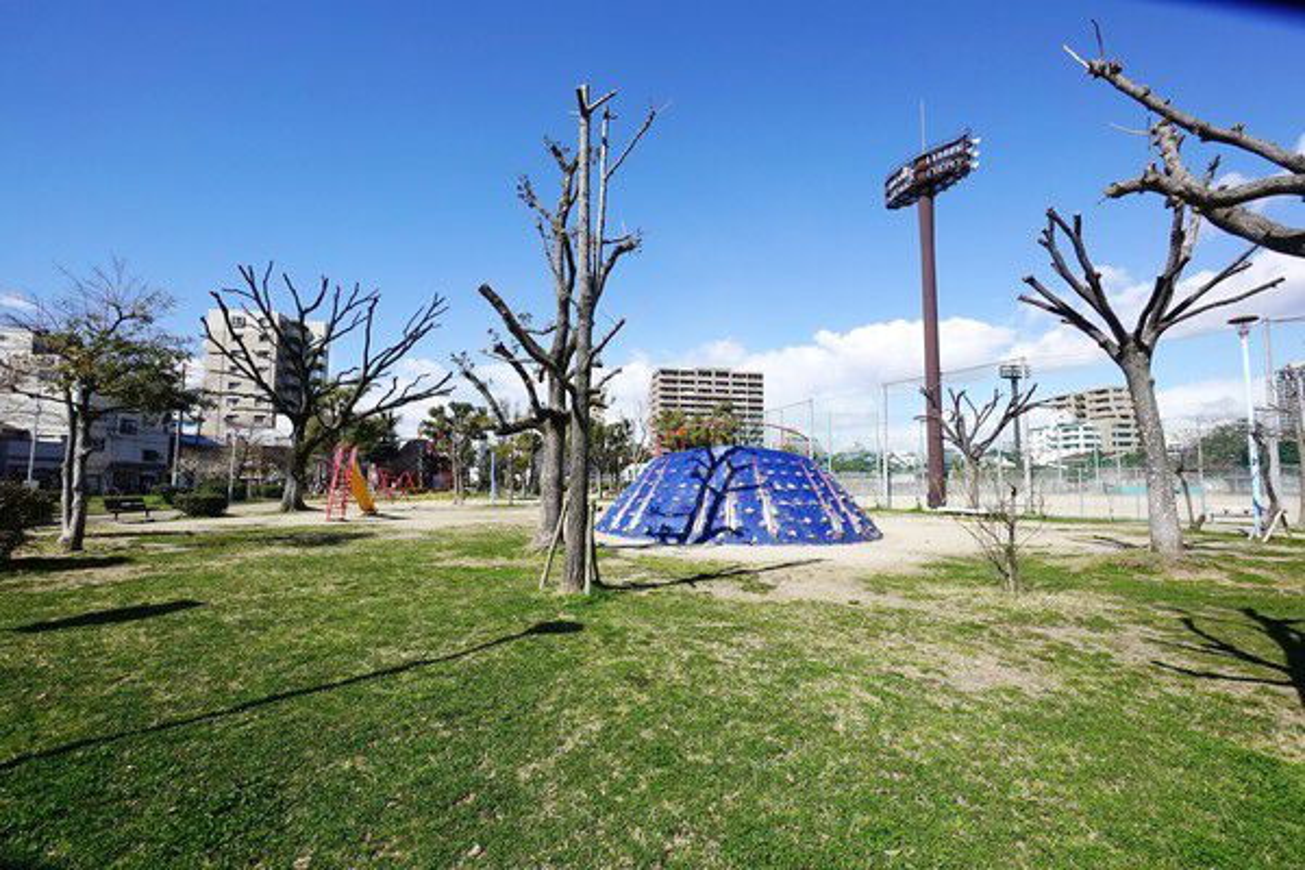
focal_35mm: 15
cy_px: 435
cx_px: 652
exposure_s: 1/200
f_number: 11
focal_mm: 10
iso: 100
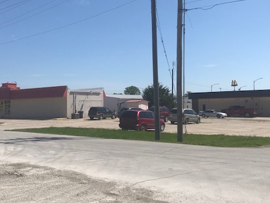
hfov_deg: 43.5
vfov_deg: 33.6
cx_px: 99
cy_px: 94
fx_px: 335
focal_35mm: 43
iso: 20
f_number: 1.8
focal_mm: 3.99
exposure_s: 1/4566
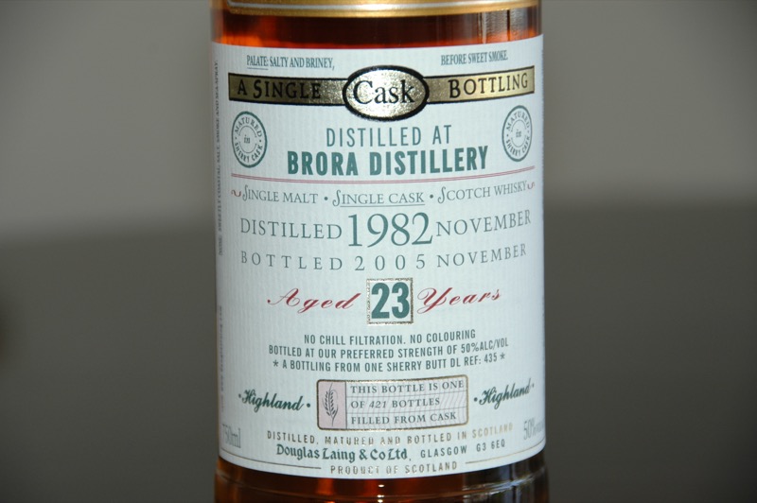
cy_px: 252
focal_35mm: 180
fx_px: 3782
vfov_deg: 7.6
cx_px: 378
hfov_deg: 11.4
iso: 200
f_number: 5.6
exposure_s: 1/60
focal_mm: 120
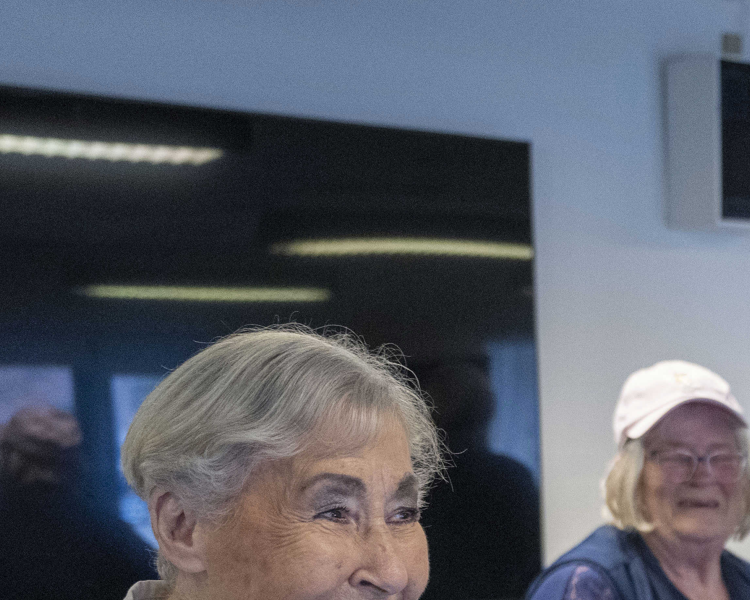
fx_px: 2020
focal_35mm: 91
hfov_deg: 19.7
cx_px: 919
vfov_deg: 15.9
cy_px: 819
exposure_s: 1/200
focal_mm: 27
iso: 1600
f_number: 2.8
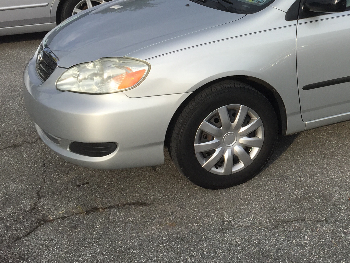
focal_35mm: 55
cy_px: 76
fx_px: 556
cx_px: 323
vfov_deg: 26.3
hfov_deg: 32.9
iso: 32
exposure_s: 1/1319
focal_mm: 4.15
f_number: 2.2
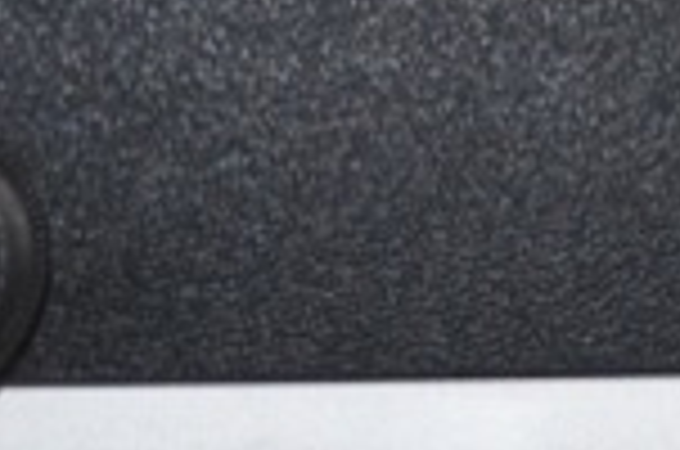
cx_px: 856
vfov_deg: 4.7
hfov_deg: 7.1
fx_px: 5410
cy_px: -236
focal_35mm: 287
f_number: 4.5
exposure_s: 1/60
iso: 400
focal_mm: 30
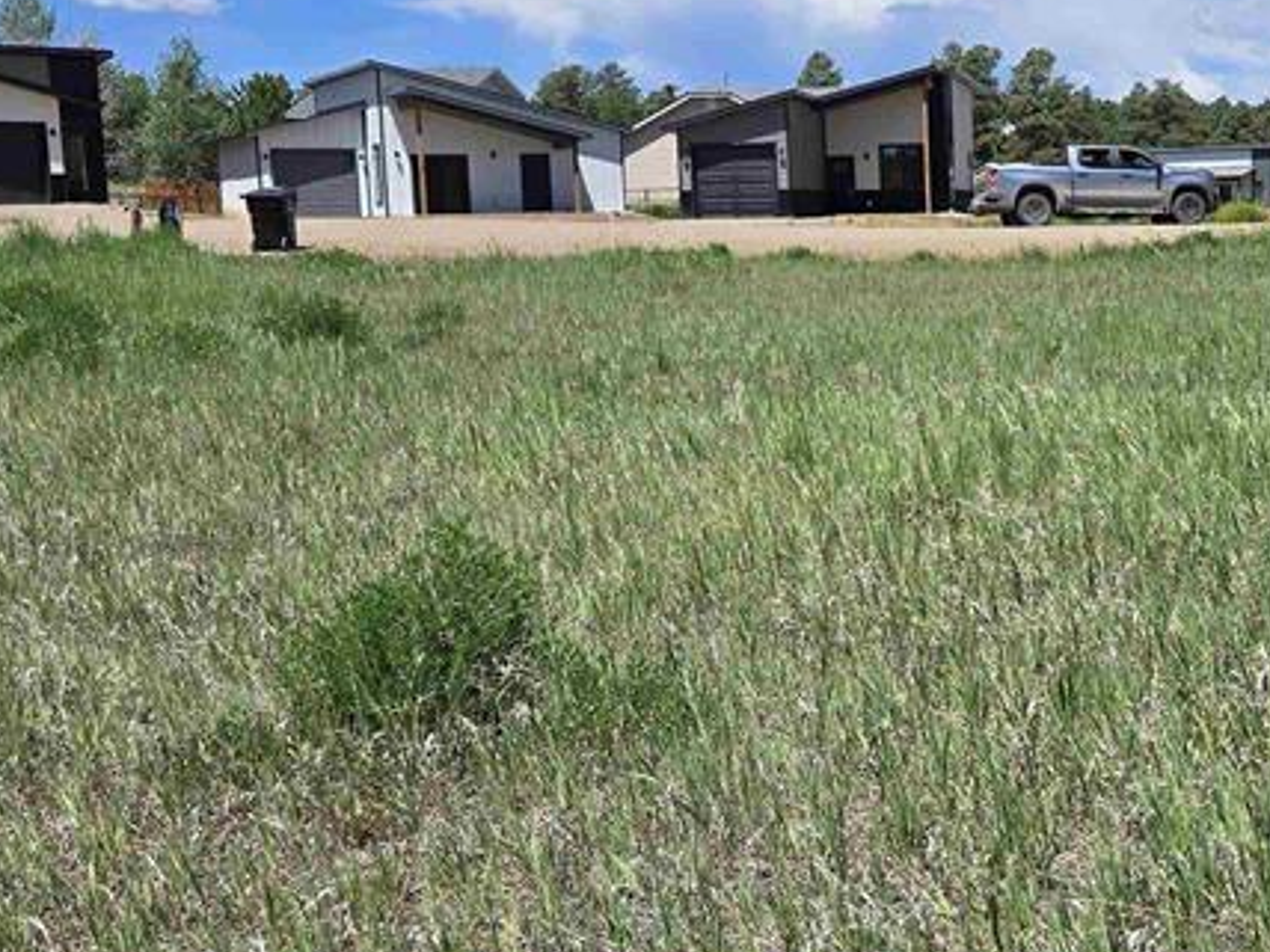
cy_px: 475
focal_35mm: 55
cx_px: 1071
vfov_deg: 26.6
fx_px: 2018
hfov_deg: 33.6
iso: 32
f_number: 1.8
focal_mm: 5.4
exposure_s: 1/2921
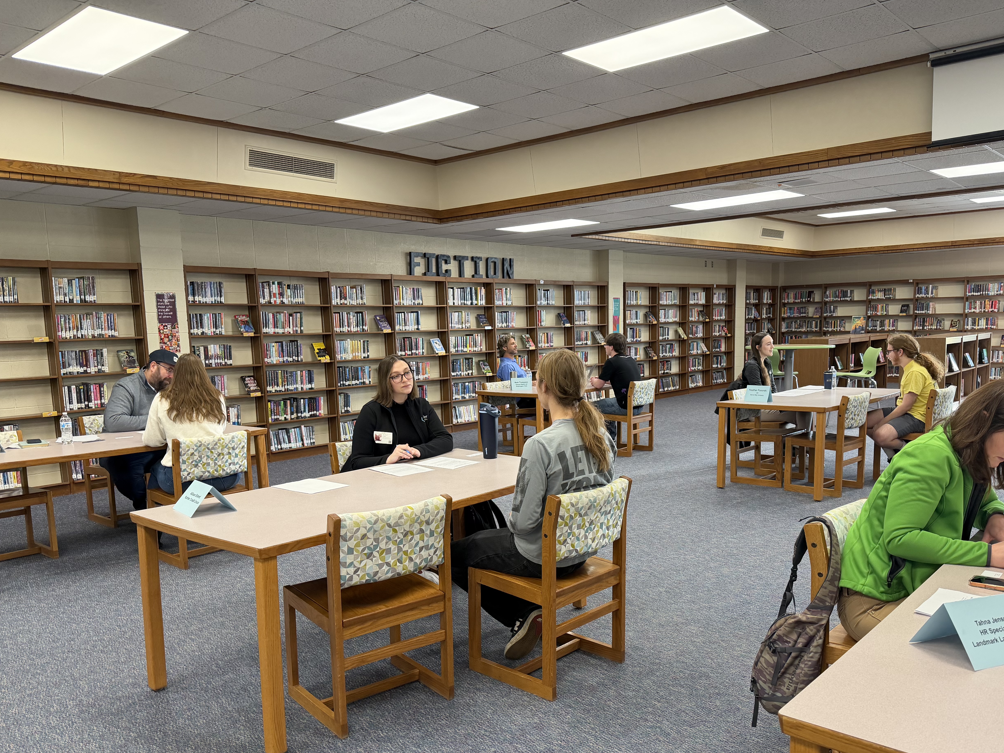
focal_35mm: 28
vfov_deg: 49.5
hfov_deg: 63.4
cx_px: 528
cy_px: 438
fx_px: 812
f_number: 1.78
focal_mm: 6.76
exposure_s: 1/140
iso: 200
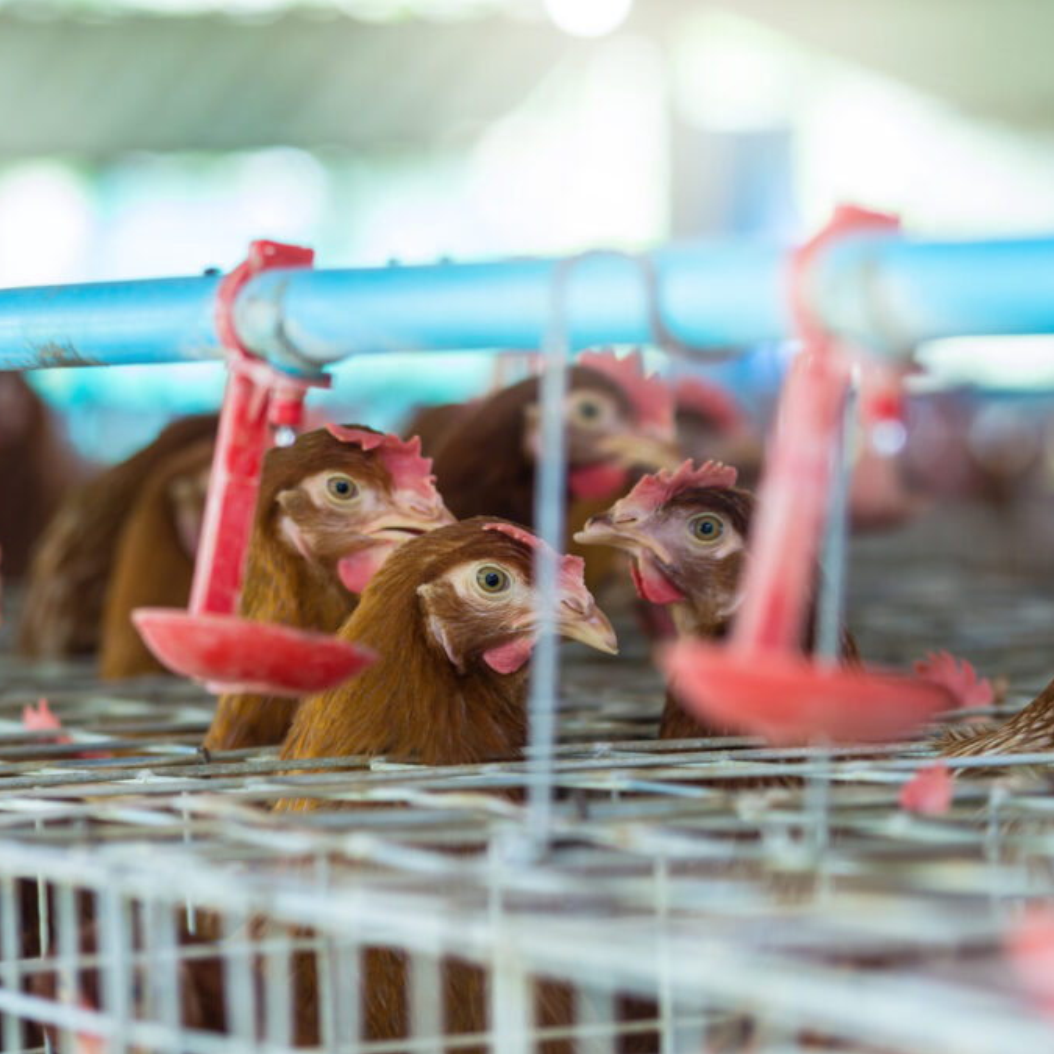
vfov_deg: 9.1
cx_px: 461
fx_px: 6649
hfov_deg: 9.1
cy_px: 528
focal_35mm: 193
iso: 400
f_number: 2.8
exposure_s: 1/80
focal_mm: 100
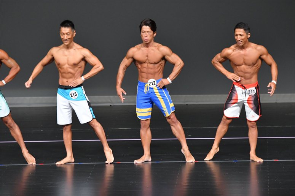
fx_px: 2457
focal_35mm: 300
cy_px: 98
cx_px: 148
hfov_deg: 6.9
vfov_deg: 4.6
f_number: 5.6
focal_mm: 200
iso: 4000
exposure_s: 1/400
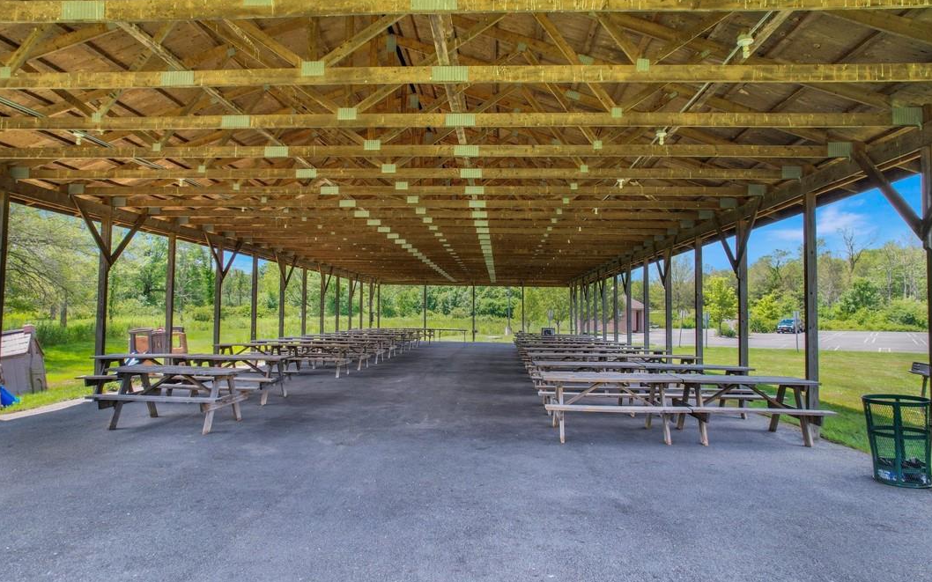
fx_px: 584
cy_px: 272
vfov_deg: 52.9
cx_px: 461
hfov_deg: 77.2
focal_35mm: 23
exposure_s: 1/160
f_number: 2.8
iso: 100
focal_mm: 8.38
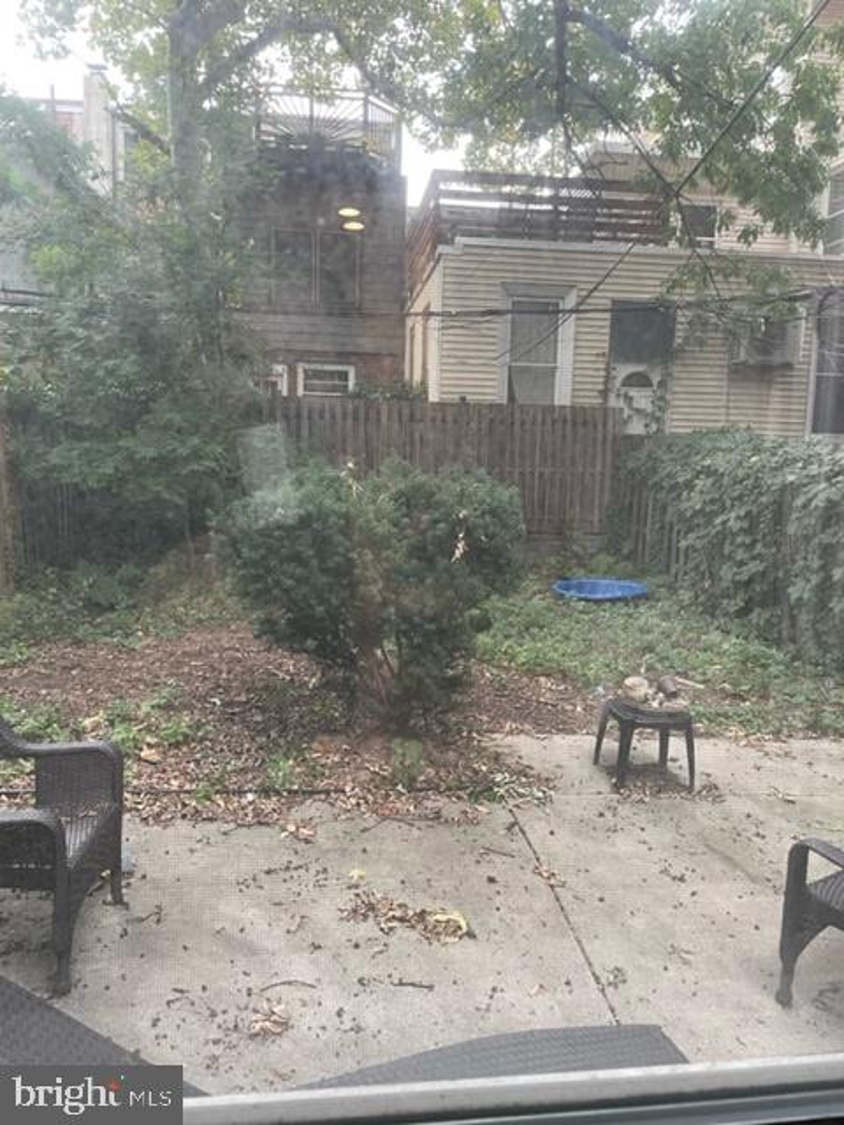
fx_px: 845
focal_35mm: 26
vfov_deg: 67.3
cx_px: 422
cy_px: 562
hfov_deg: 53.1
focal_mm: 4.2
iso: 80
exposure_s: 1/60
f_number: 1.6
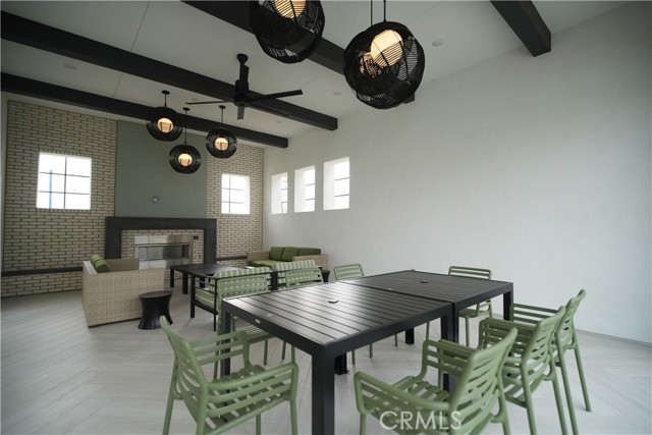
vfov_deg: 73.8
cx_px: 326
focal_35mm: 16
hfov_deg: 96.7
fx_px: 290
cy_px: 218
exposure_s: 1/400
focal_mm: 16
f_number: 1.8
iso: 100
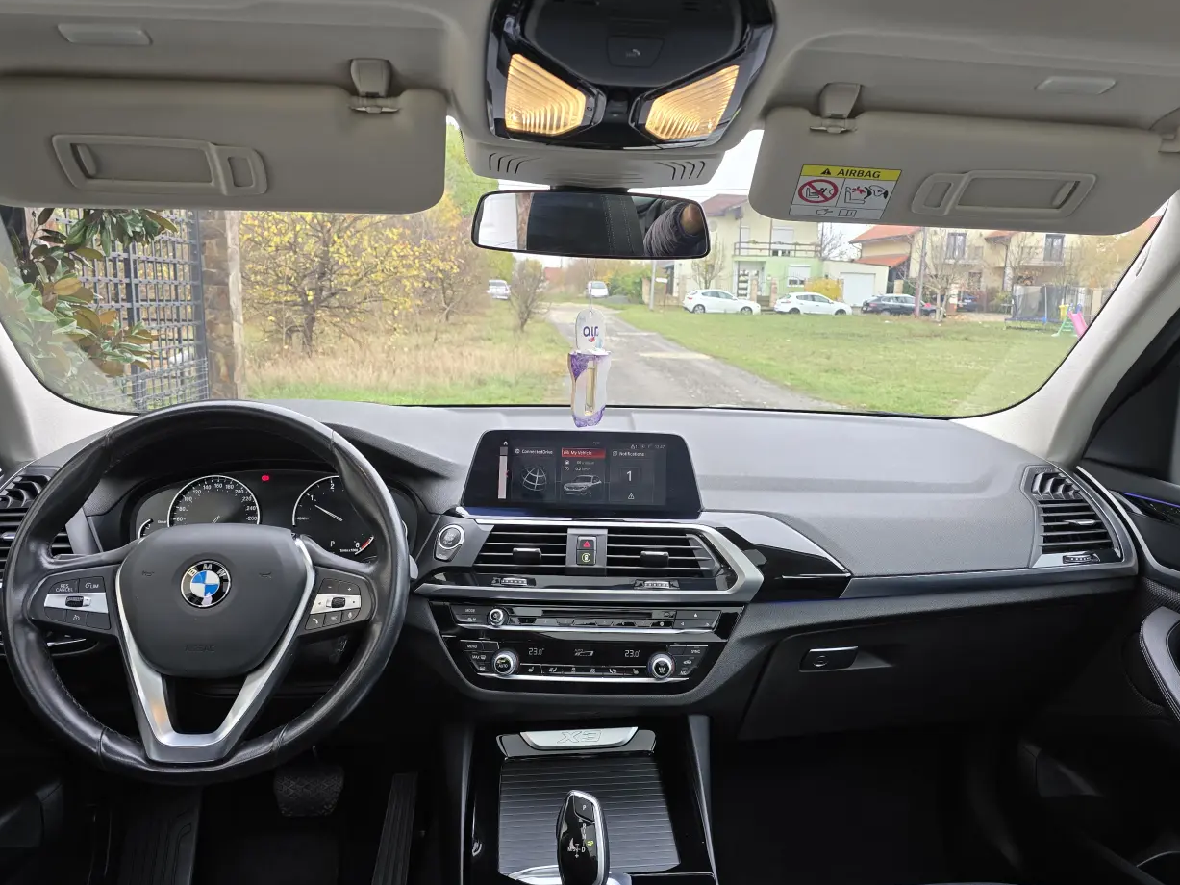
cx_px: 615
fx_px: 920
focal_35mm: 27
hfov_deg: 65.3
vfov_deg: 51.3
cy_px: 468
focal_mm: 6.3
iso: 50
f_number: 1.7
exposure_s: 1/61
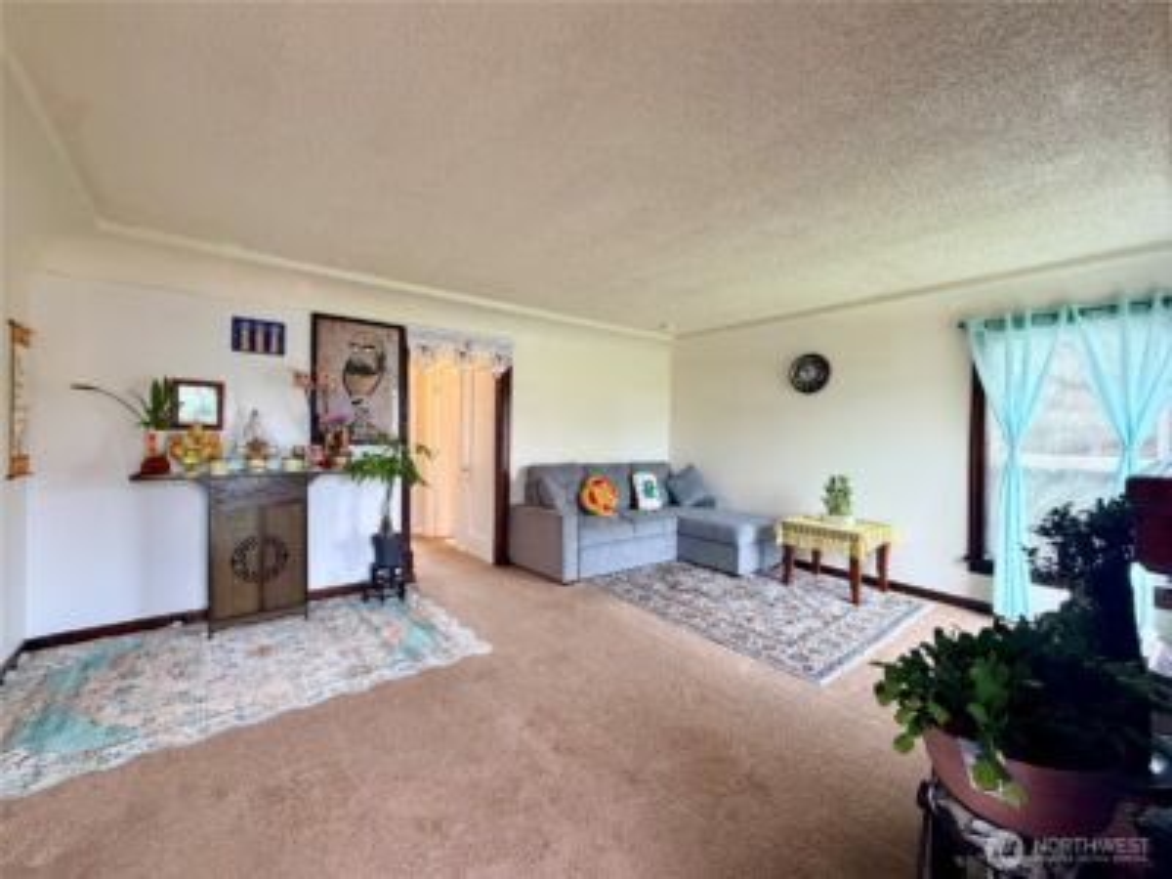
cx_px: 586
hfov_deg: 102.1
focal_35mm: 14
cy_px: 440
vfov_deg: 85.7
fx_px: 474
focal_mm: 2.22
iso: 320
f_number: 2.2
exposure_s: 1/114
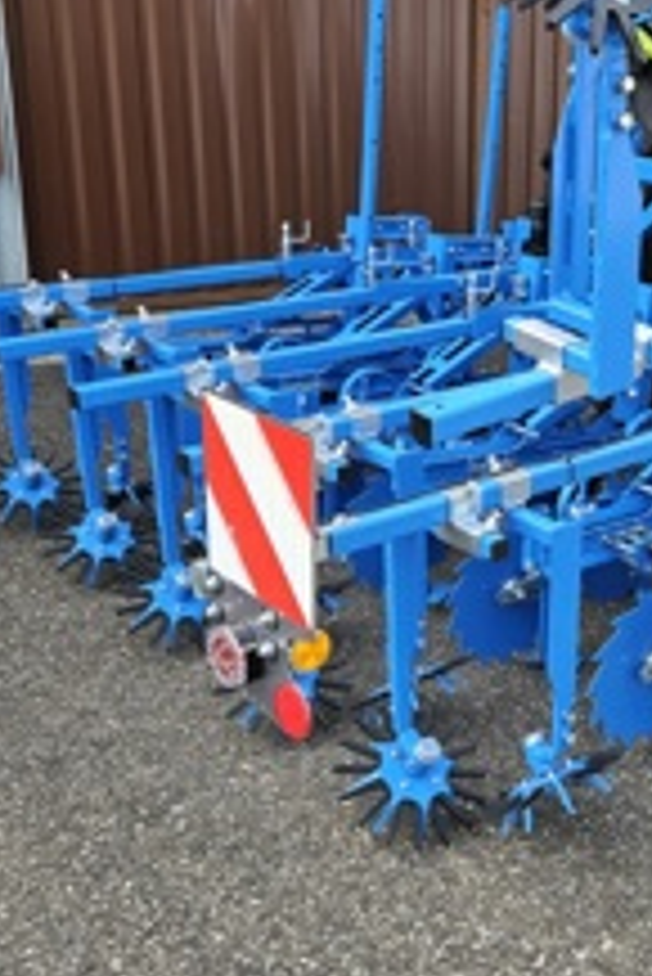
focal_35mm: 44
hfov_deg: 29.4
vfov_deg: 44.4
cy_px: 454
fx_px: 1193
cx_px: 580
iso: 25
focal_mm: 5.4
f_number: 1.8
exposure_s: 1/278
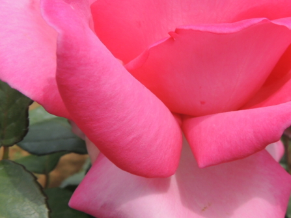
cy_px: 77
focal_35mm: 43
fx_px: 361
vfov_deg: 33.4
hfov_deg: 43.4
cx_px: 187
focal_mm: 4.3
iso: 100
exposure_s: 1/1250
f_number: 3.3
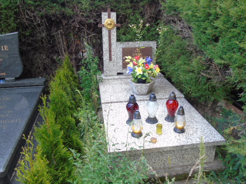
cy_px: 92
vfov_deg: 48.2
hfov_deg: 61.7
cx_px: 123
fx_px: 206
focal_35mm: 29
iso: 80
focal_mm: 5.2
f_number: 3.6
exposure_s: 1/50
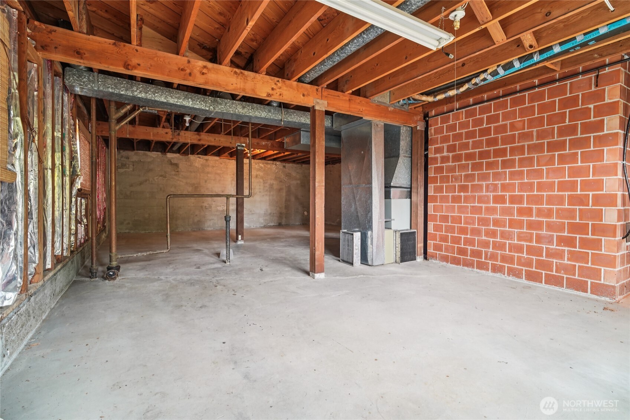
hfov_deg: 96.7
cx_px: 315
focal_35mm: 16
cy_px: 210
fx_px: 280
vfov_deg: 73.7
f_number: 8
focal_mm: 16
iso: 1600
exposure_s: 1/6
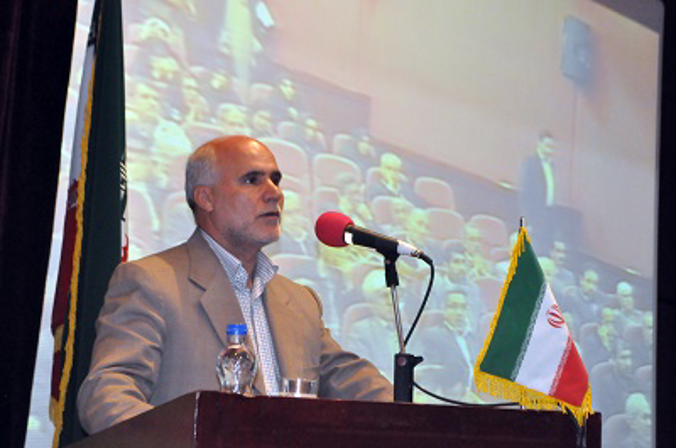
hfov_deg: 24.7
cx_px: 338
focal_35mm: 82
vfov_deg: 16.5
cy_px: 224
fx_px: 1546
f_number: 6.3
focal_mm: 55
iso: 3600
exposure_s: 1/60
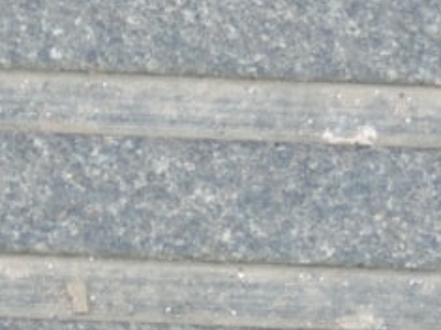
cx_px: -555
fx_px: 3909
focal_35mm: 307
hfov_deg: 6.2
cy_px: 671
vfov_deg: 4.8
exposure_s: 1/80
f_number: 3.7
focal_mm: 10.7
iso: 80
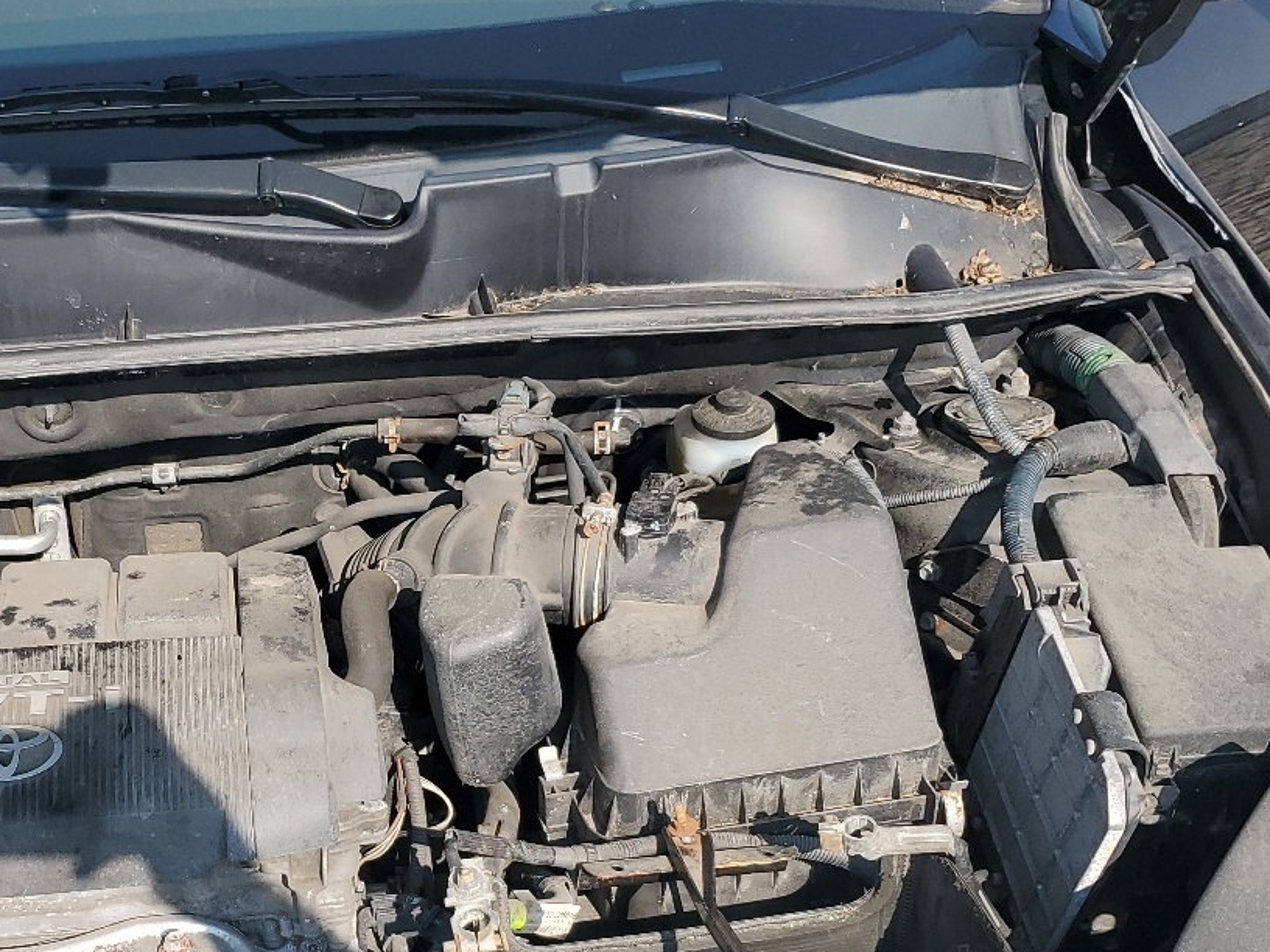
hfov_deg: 36.1
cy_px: 750
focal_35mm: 51
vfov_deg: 28.0
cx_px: 230
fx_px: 1871
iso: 50
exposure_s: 1/2000
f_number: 1.5
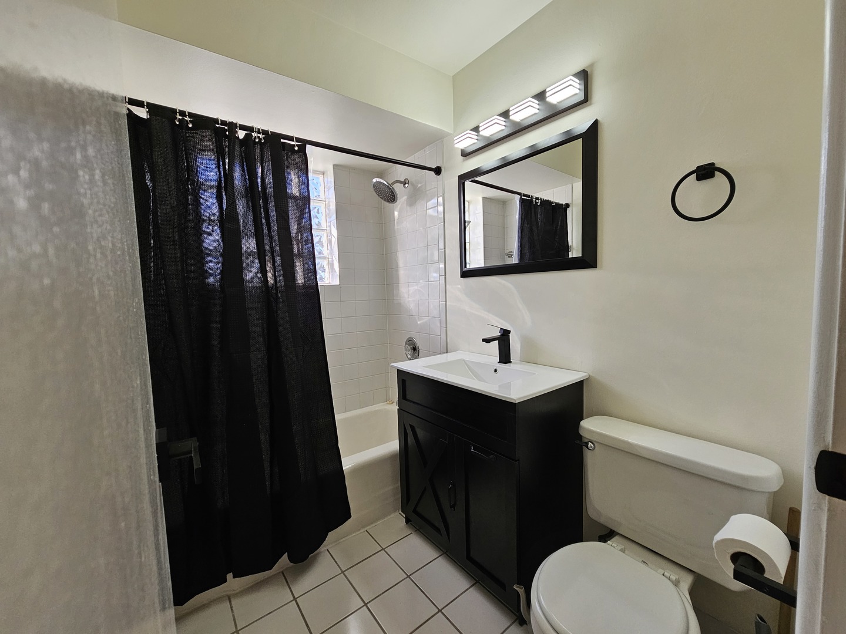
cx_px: 423
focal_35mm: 13
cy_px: 317
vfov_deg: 89.9
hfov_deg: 106.2
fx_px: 318
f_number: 2.2
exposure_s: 1/207
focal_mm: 2.2
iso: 125
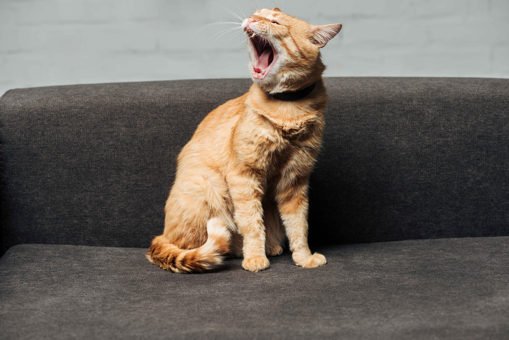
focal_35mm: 105
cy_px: 170
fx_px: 1485
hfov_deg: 19.4
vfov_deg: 13.1
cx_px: 254
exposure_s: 1/160
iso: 200
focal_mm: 105
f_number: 9
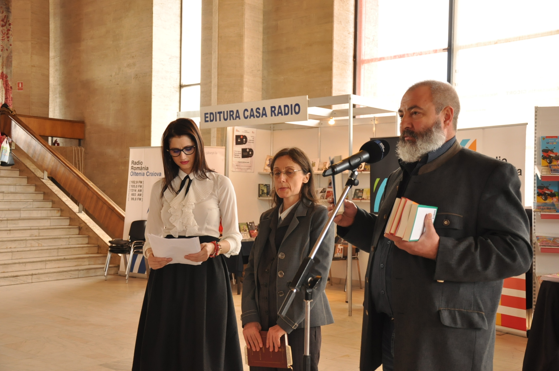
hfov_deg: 46.4
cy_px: 186
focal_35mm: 42
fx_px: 651
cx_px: 280
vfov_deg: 31.8
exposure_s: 1/100
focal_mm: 28
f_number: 5
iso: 800
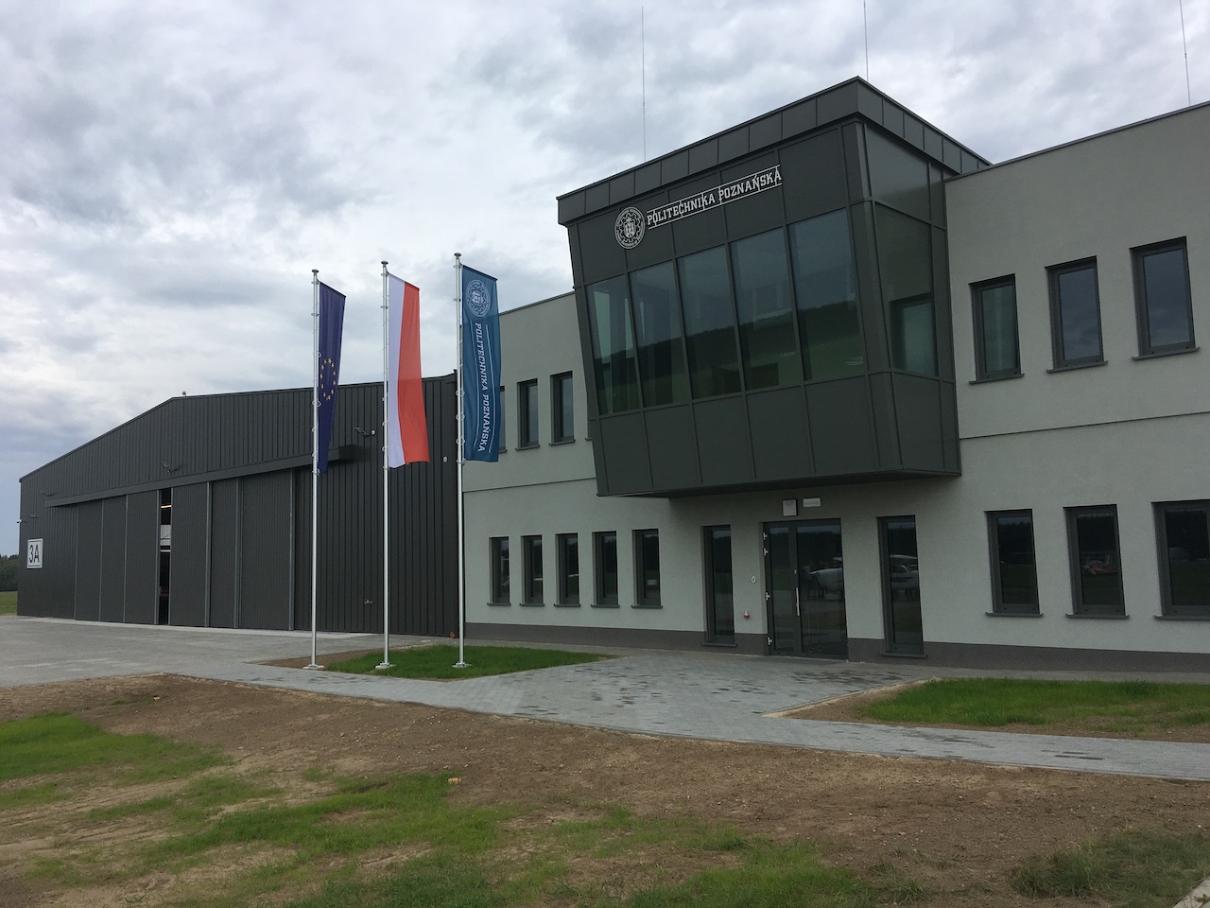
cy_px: 454
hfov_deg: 61.7
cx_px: 605
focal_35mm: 29
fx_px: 1014
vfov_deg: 48.2
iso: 25
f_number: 2.2
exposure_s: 1/836
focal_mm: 4.15
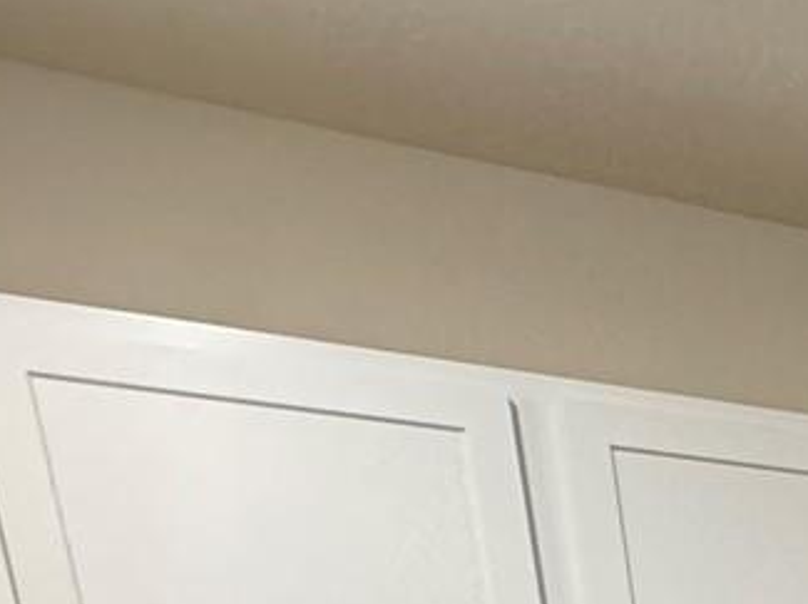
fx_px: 1609
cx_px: 1519
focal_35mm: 69
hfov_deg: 19.5
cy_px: 1320
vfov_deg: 15.4
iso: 320
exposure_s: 1/60
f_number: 2.2
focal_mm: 2.22
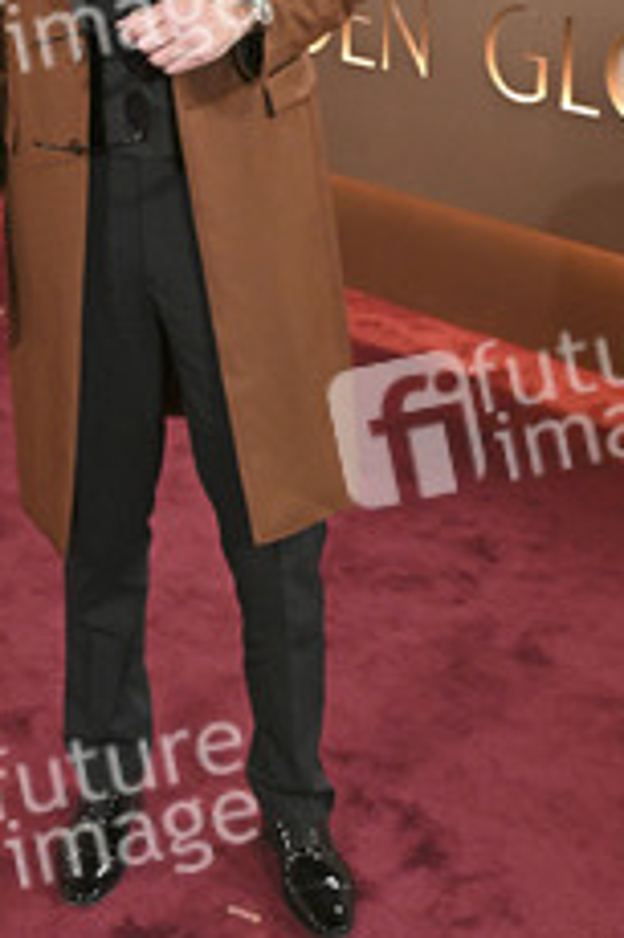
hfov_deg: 20.4
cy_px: 208
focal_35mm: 66
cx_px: 167
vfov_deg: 29.9
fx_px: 1718
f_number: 5.6
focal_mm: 38
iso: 2500
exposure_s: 1/320
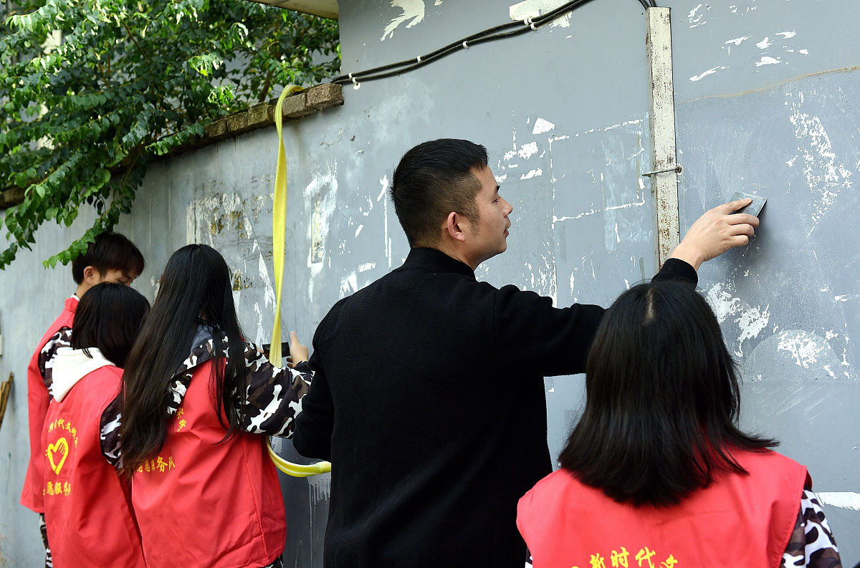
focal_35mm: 38
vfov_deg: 34.9
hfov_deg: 50.8
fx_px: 905
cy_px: 284
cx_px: 430
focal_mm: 38
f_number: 4
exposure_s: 1/500
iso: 320
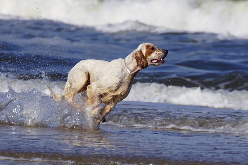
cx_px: 124
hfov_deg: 4.6
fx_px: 3099
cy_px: 82
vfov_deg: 3.1
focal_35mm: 450
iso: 100
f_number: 8
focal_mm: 300
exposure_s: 1/640
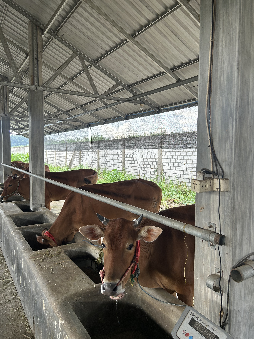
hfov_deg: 53.1
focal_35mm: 26
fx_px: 254
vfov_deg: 67.3
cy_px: 170
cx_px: 127
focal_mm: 5.7
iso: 50
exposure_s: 1/121
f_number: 1.5
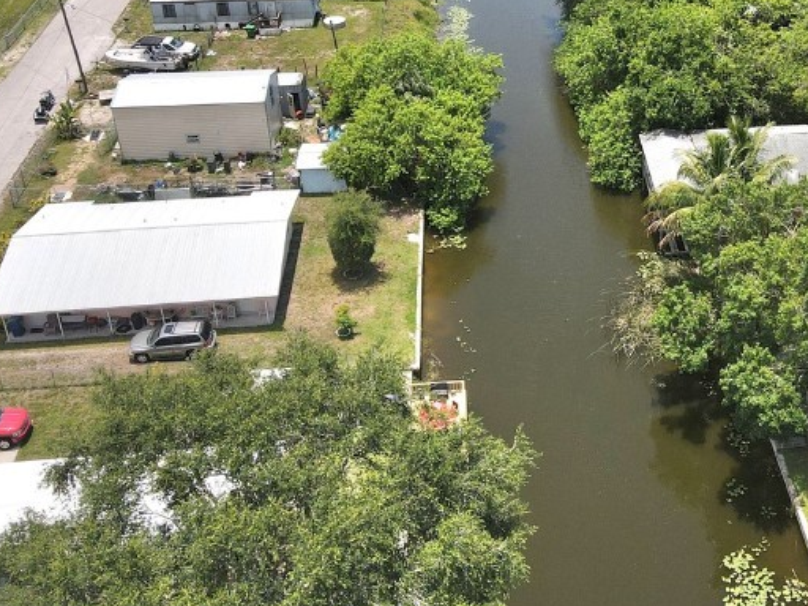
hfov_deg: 38.3
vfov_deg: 29.8
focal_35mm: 48
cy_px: 147
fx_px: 1120
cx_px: 636
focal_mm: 4.5
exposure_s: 1/833
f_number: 2.8
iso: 100
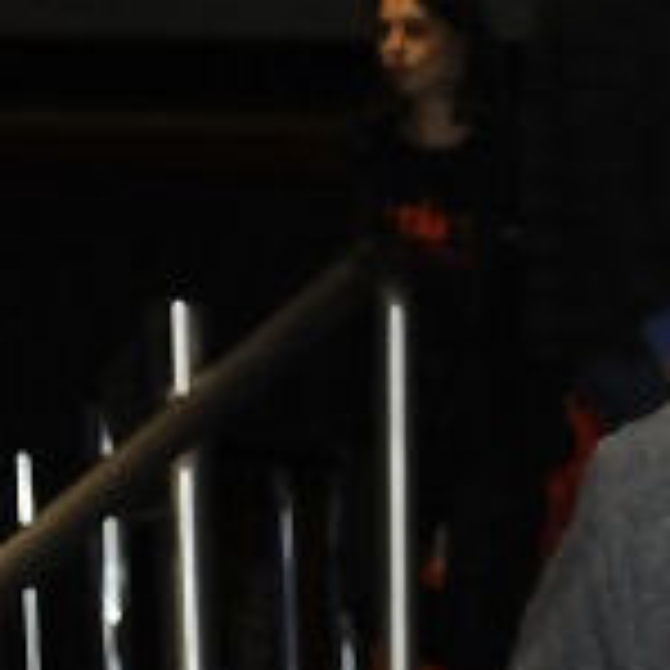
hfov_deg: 9.4
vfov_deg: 10.4
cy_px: 1043
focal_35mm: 162
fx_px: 3544
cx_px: 1731
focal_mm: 19
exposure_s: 1/40
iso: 1250
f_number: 5
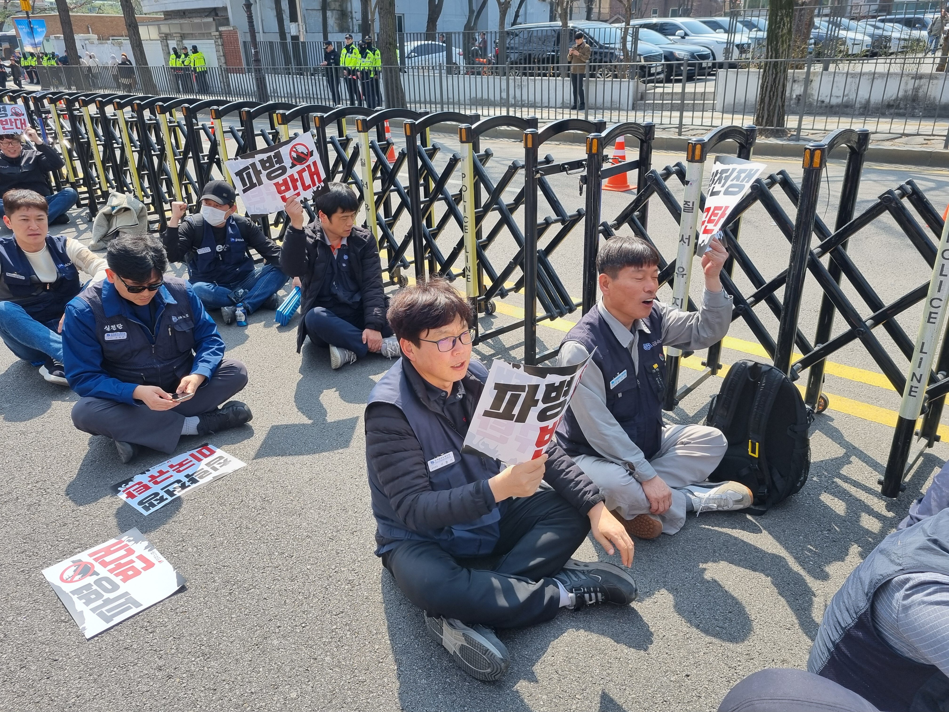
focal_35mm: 26
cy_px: 356
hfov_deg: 67.3
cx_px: 474
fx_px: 713
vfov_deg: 53.1
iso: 50
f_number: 1.8
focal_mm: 5.4
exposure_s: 1/1044
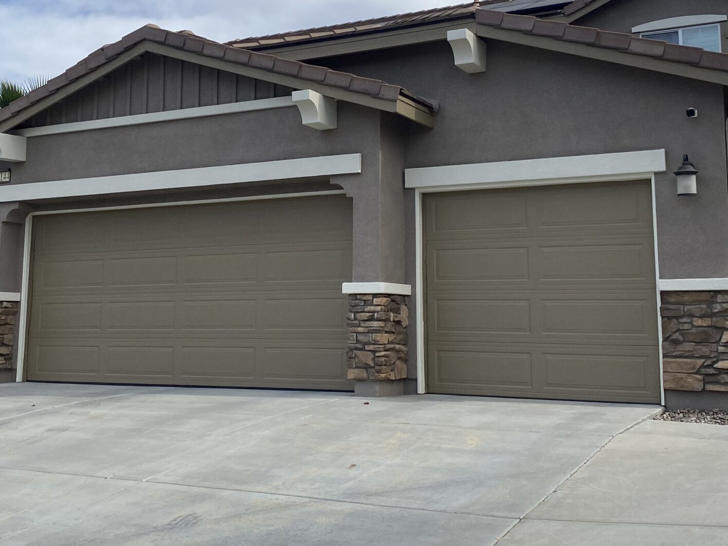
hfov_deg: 40.4
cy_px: 183
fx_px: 988
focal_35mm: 47
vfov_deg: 30.7
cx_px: 345
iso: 32
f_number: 1.8
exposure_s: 1/3731
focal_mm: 4.25
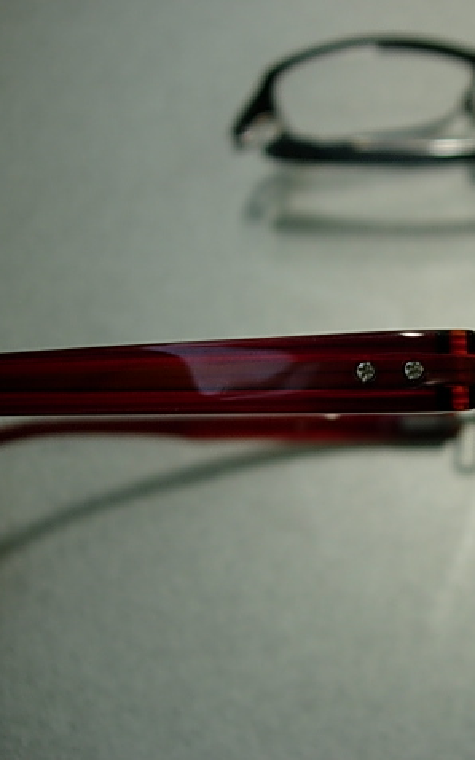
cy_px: 379
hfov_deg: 23.1
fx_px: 1119
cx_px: 465
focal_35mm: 54
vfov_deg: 37.5
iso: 64
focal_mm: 7.8
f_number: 2.8
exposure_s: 1/47.9
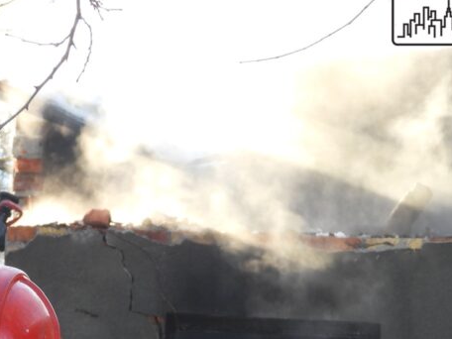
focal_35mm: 415
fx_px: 5419
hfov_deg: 4.8
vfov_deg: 3.6
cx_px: 187
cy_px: 309
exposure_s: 1/60
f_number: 4.5
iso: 100
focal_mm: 33.2
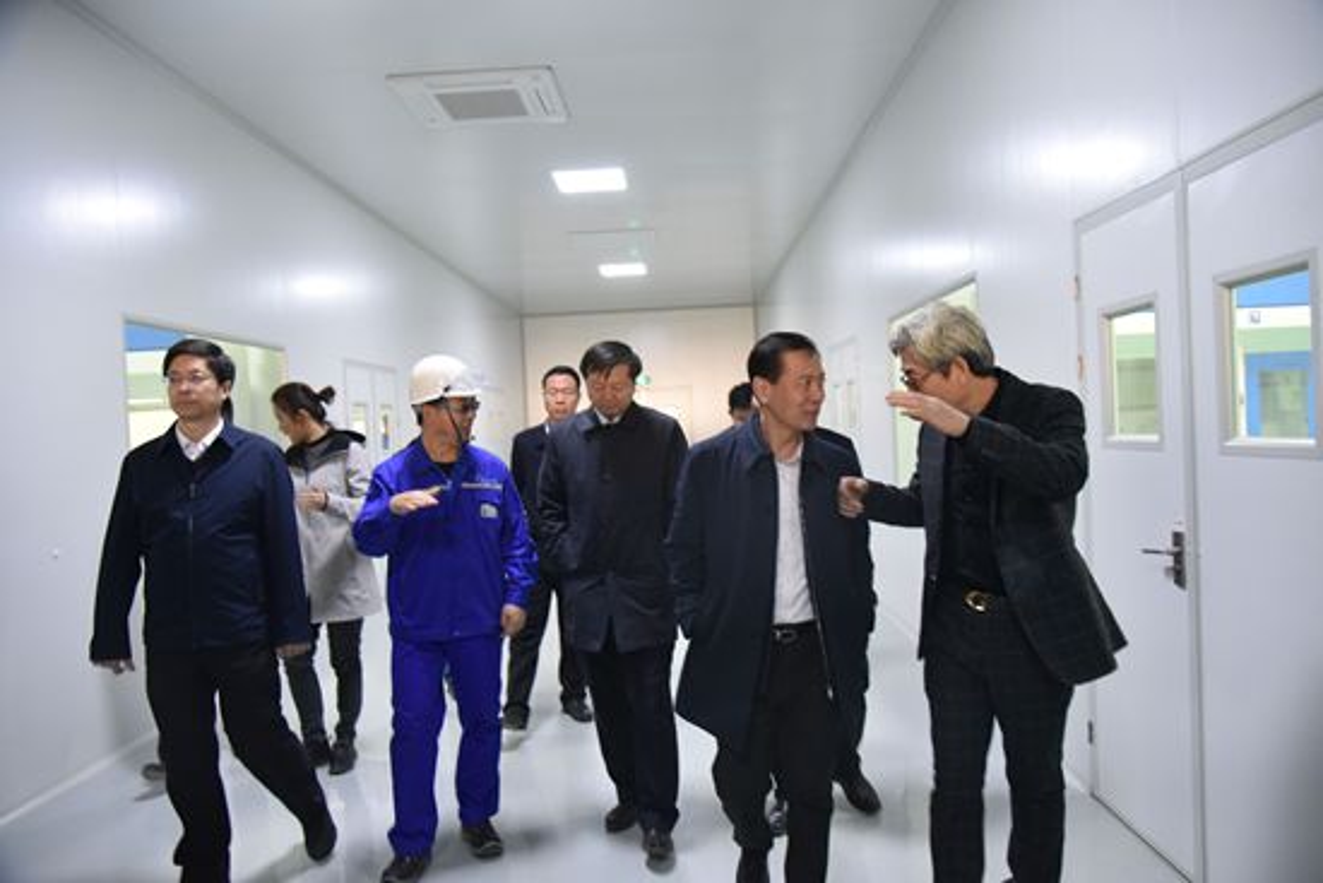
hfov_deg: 67.4
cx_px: 662
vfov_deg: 48.0
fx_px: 992
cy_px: 442
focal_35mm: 27
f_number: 4
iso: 5000
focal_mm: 27
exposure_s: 1/60
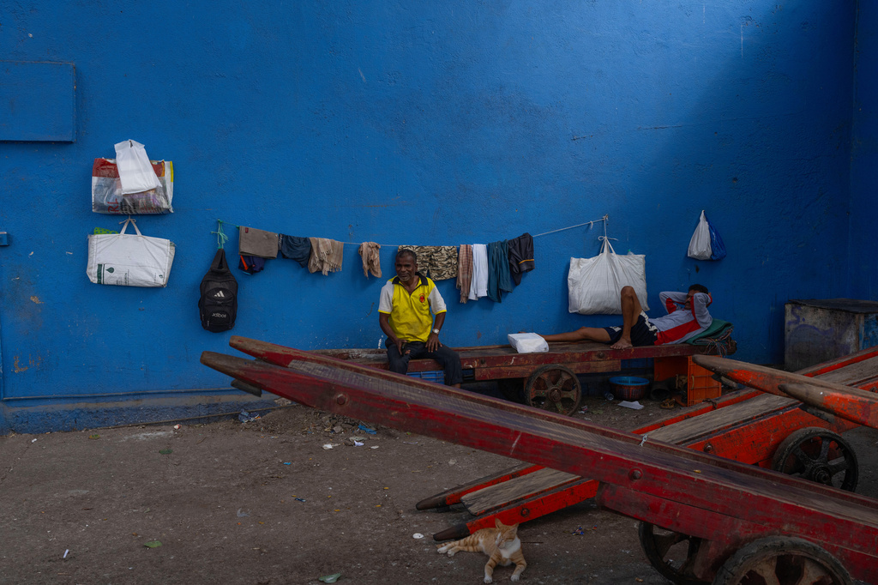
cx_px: 439
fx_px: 853
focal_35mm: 35
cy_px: 292
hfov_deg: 54.4
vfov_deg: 37.8
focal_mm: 35
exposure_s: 1/1000
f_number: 5
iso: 400
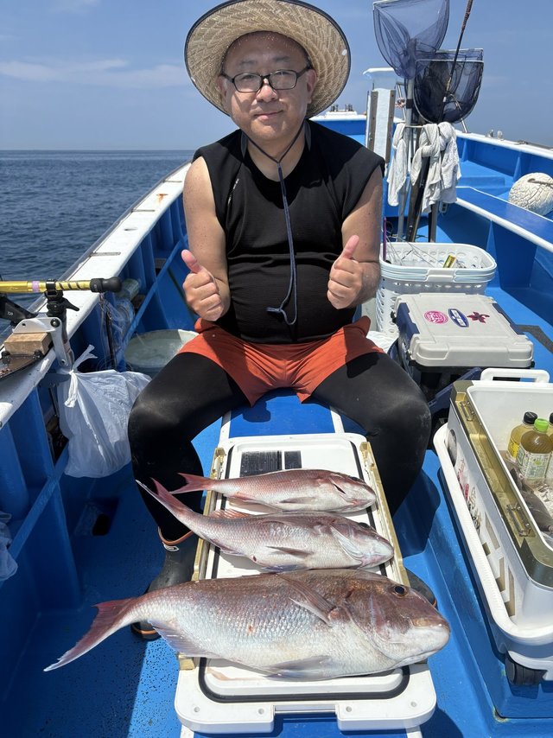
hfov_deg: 53.0
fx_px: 554
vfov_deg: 67.3
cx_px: 276
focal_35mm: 26
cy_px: 369
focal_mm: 5.96
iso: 50
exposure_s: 1/4329
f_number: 1.6
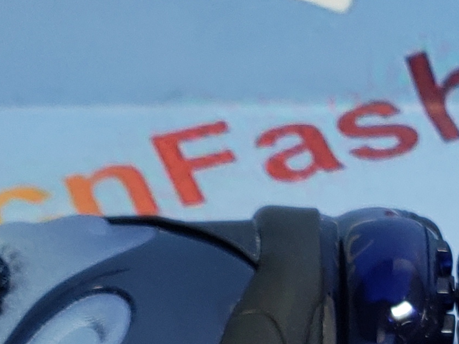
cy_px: 662
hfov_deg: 15.5
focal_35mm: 125
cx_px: 435
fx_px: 1657
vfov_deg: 10.9
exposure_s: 1/335
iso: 50
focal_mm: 4.3
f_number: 1.5
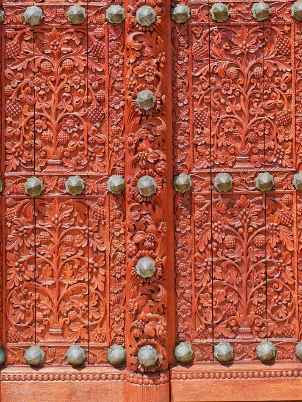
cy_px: 87
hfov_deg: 14.7
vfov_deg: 19.3
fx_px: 1174
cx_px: 144
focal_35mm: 101
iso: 200
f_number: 9
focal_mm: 30
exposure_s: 1/200
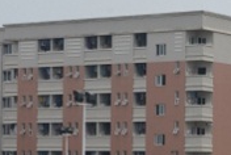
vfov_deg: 7.9
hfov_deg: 11.5
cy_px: 167
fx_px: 1118
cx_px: 299
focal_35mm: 174
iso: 200
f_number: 8
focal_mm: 48
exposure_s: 1/250
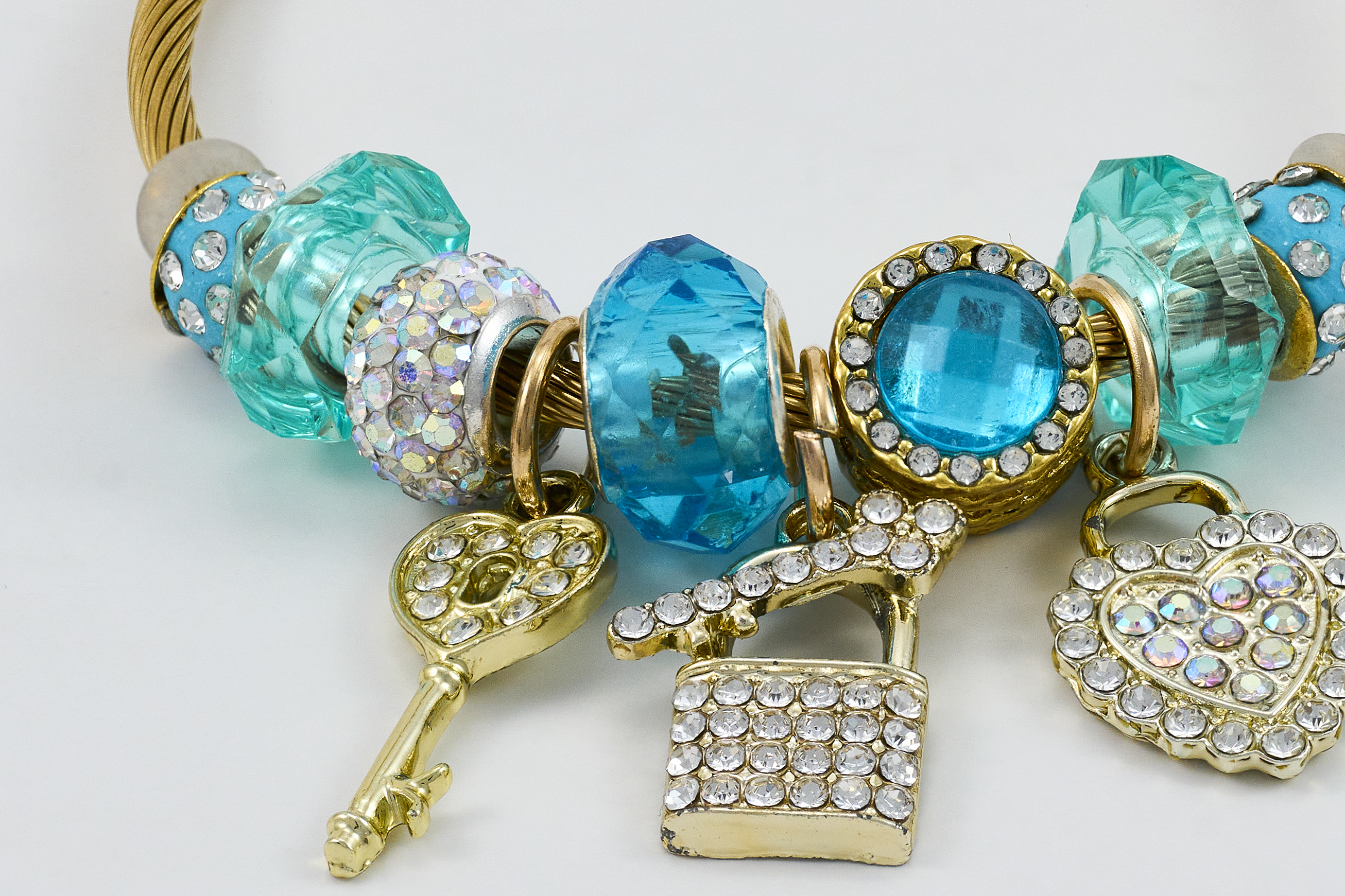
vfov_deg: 5.0
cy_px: 246
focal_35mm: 277
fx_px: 10348
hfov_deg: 7.4
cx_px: 801
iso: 250
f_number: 8
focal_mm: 105
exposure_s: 1/100
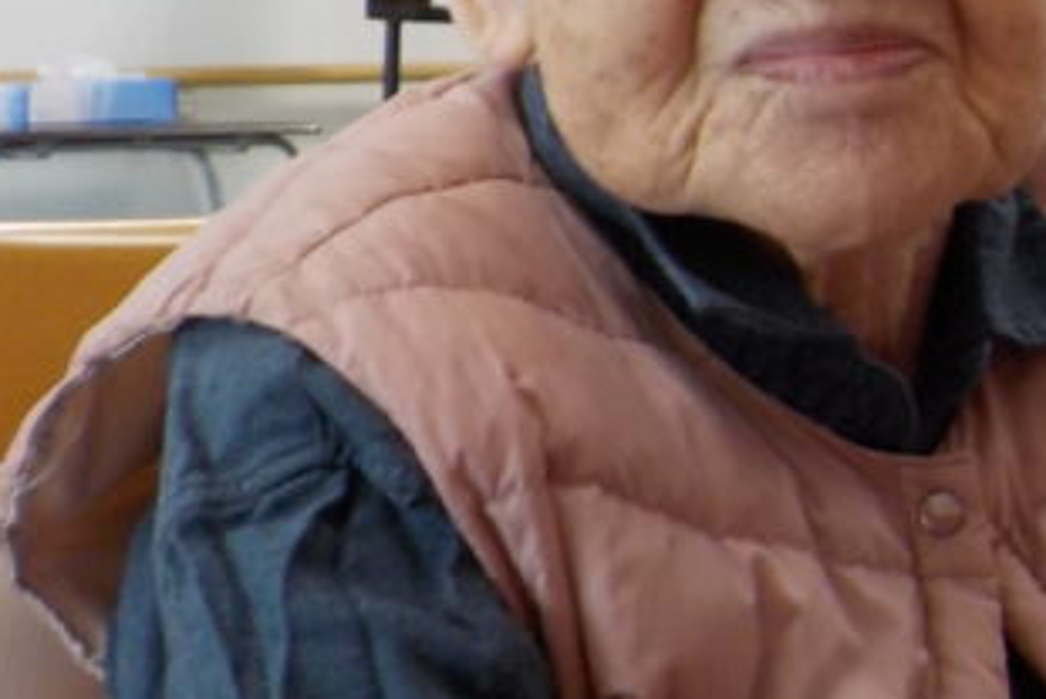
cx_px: 1549
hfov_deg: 17.8
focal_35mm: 103
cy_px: 91
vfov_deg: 13.2
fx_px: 2994
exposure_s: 1/30
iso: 125
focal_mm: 4.1
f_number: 3.3
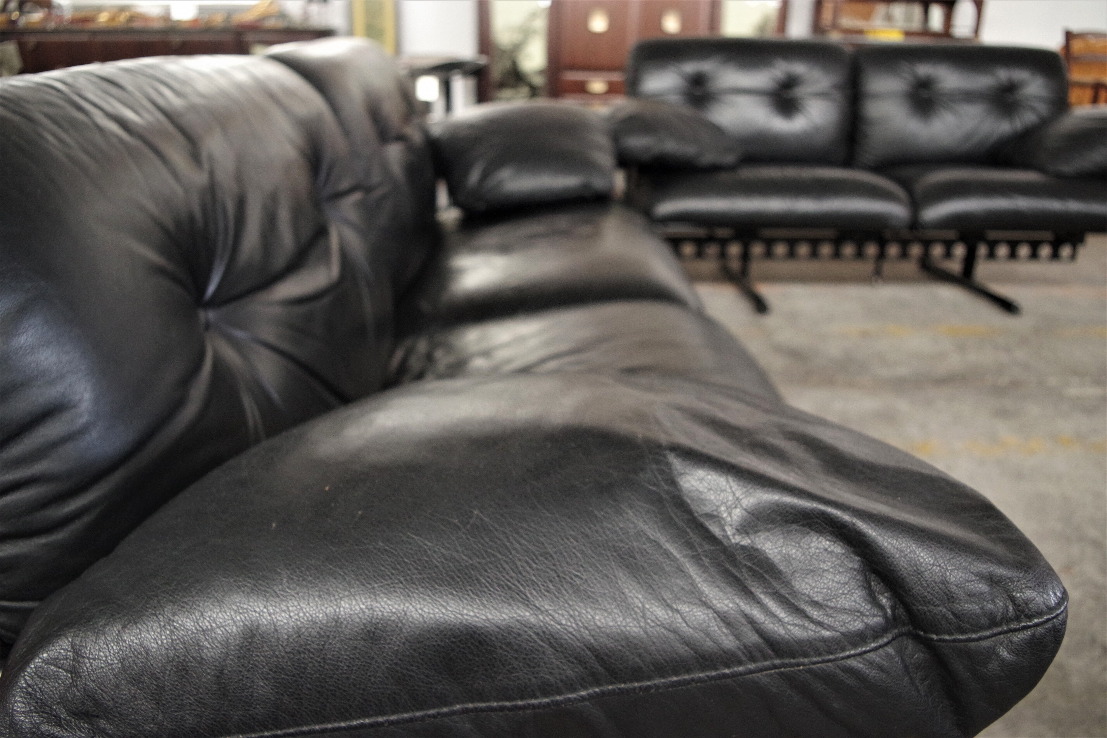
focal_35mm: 30
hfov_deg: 61.9
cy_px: 369
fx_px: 922
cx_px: 554
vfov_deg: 43.6
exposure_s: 1/60
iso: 1600
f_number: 4
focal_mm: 20
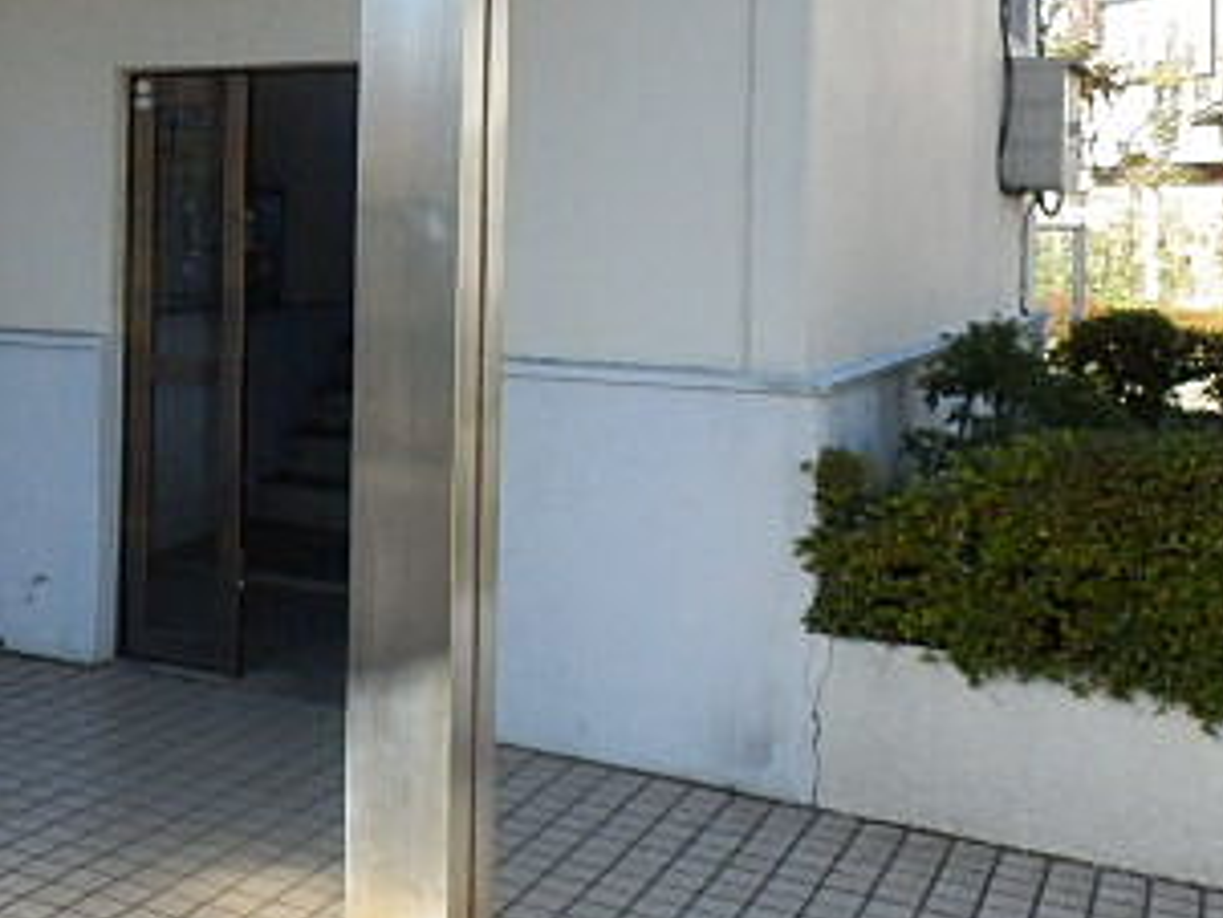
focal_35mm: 51
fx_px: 1803
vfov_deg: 28.0
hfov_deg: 35.3
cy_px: 191
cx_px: 118
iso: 800
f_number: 7.9
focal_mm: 4.2
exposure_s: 1/250
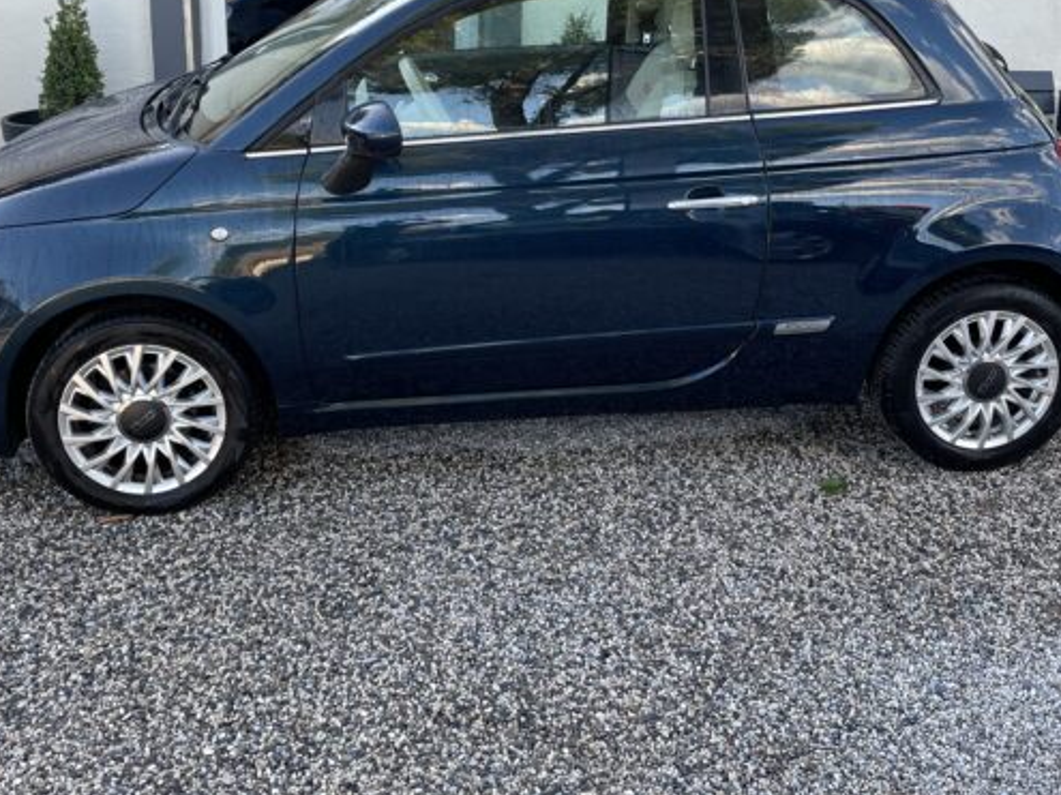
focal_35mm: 42
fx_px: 1287
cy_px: 234
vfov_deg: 33.9
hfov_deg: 44.8
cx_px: 519
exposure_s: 1/191
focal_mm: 4.2
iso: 32
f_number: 1.6
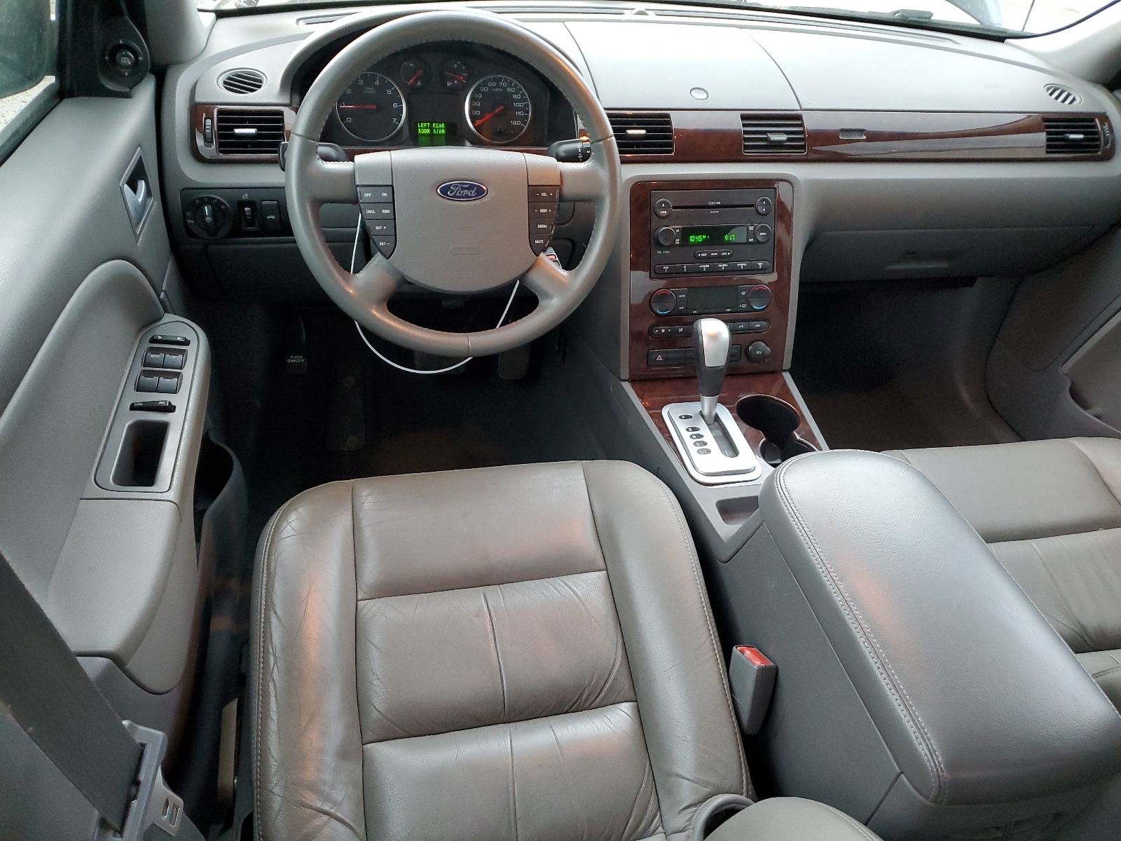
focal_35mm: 26
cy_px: 420
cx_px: 560
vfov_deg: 53.1
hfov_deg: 67.3
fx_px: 842
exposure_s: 1/60.2
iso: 255
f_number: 1.5
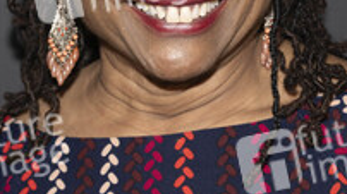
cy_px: 69
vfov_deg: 5.5
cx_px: 168
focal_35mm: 218
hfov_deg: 9.9
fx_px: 2003
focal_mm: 105
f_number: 5.6
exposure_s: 1/200
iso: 800
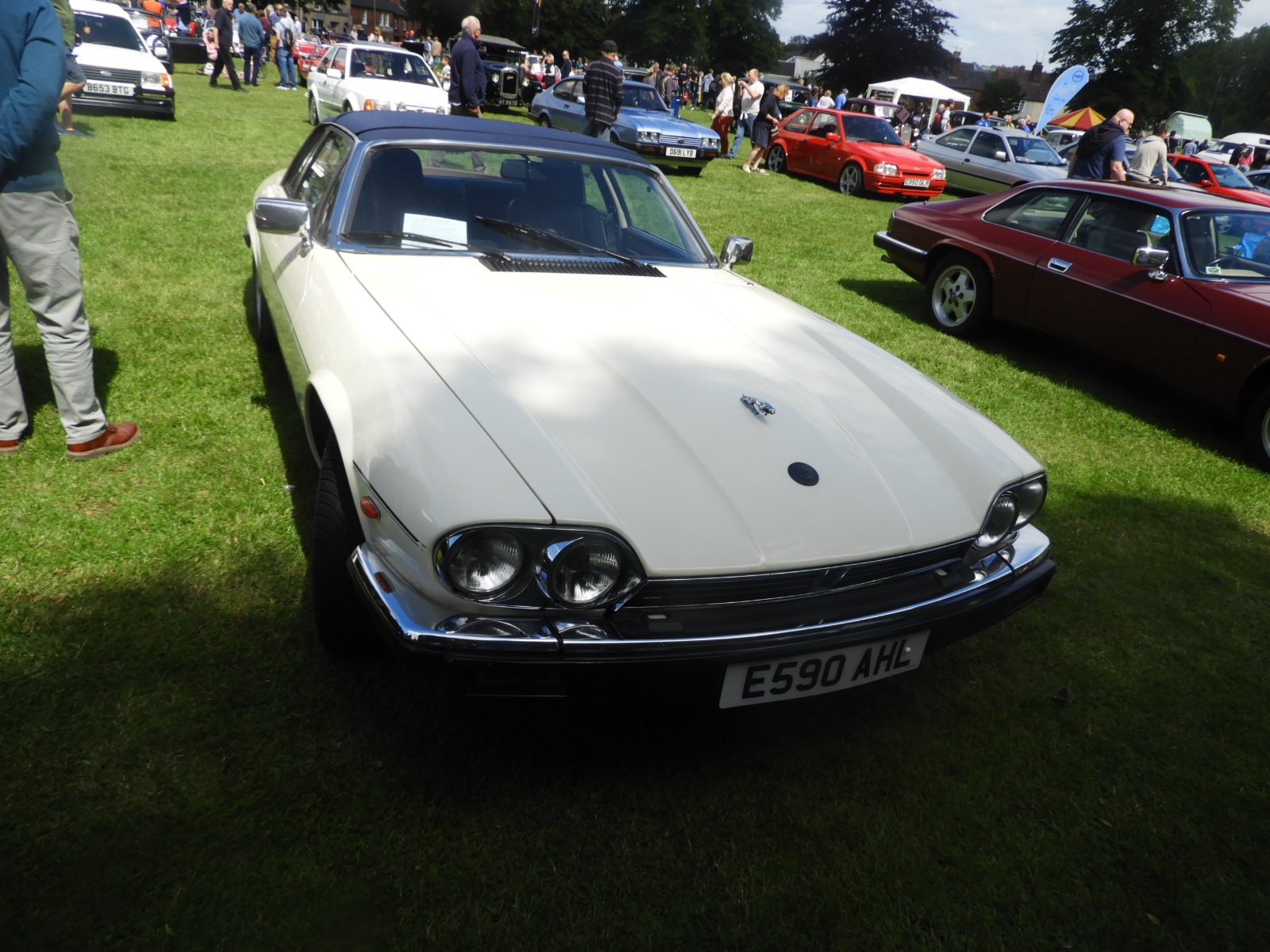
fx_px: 881
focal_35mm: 24
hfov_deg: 71.6
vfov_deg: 56.8
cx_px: 635
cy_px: 476
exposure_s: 1/1250
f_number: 3.3
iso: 100
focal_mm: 4.3
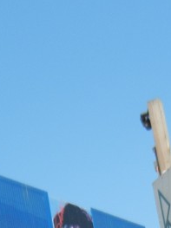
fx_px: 771
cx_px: 56
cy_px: 325
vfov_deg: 15.7
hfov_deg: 12.6
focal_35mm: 117
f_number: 7
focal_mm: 5.4
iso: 160
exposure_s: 1/296
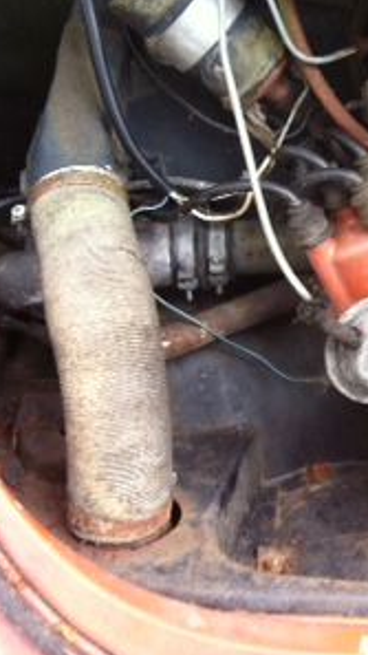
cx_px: 553
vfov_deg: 25.6
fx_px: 1423
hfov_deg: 13.8
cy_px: 165
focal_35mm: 82
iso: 80
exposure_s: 1/30
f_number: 2.8
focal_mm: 3.85
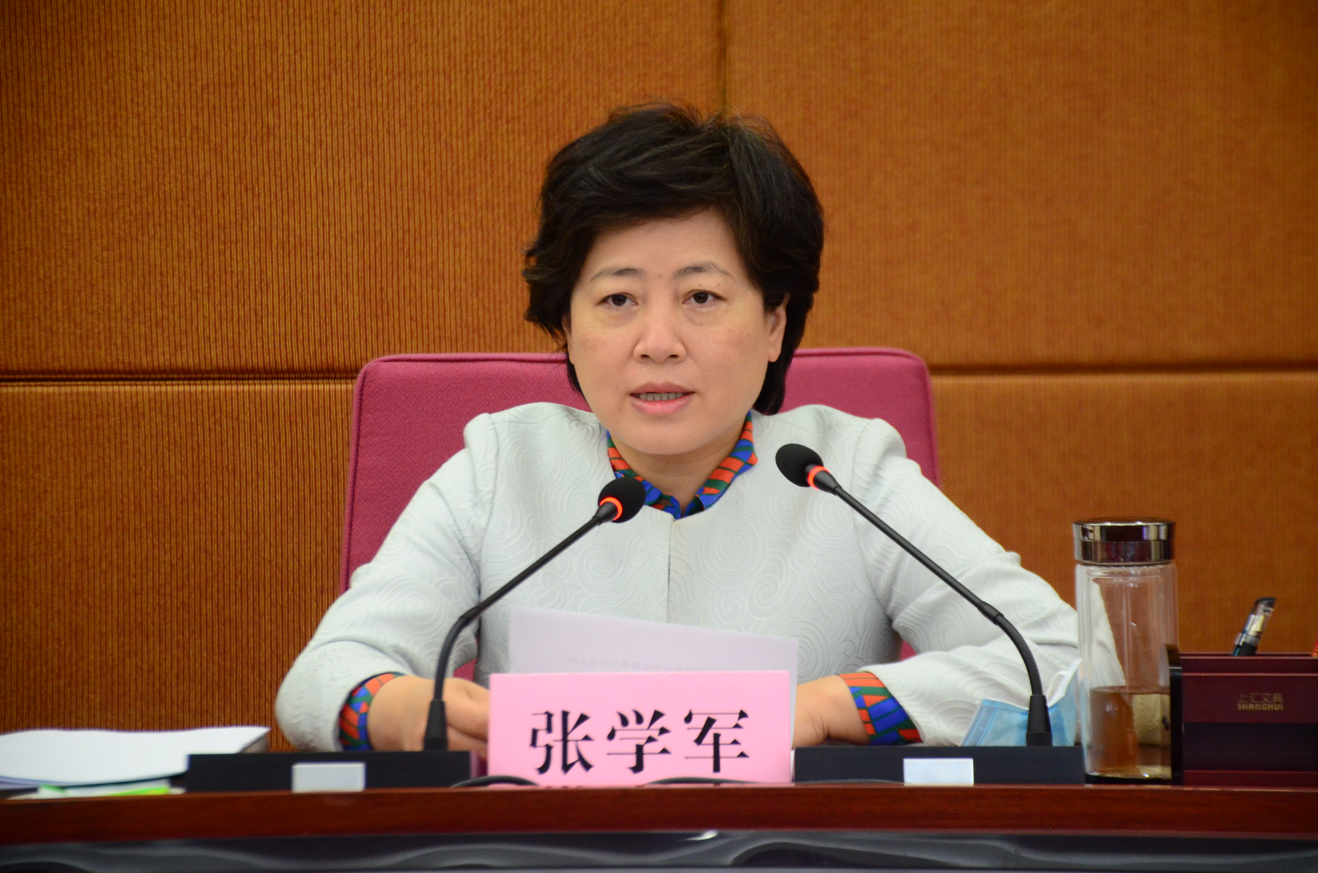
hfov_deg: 14.4
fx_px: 5206
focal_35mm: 142
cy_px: 436
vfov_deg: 9.6
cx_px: 659
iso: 1600
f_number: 5.3
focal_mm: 95
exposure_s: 1/80
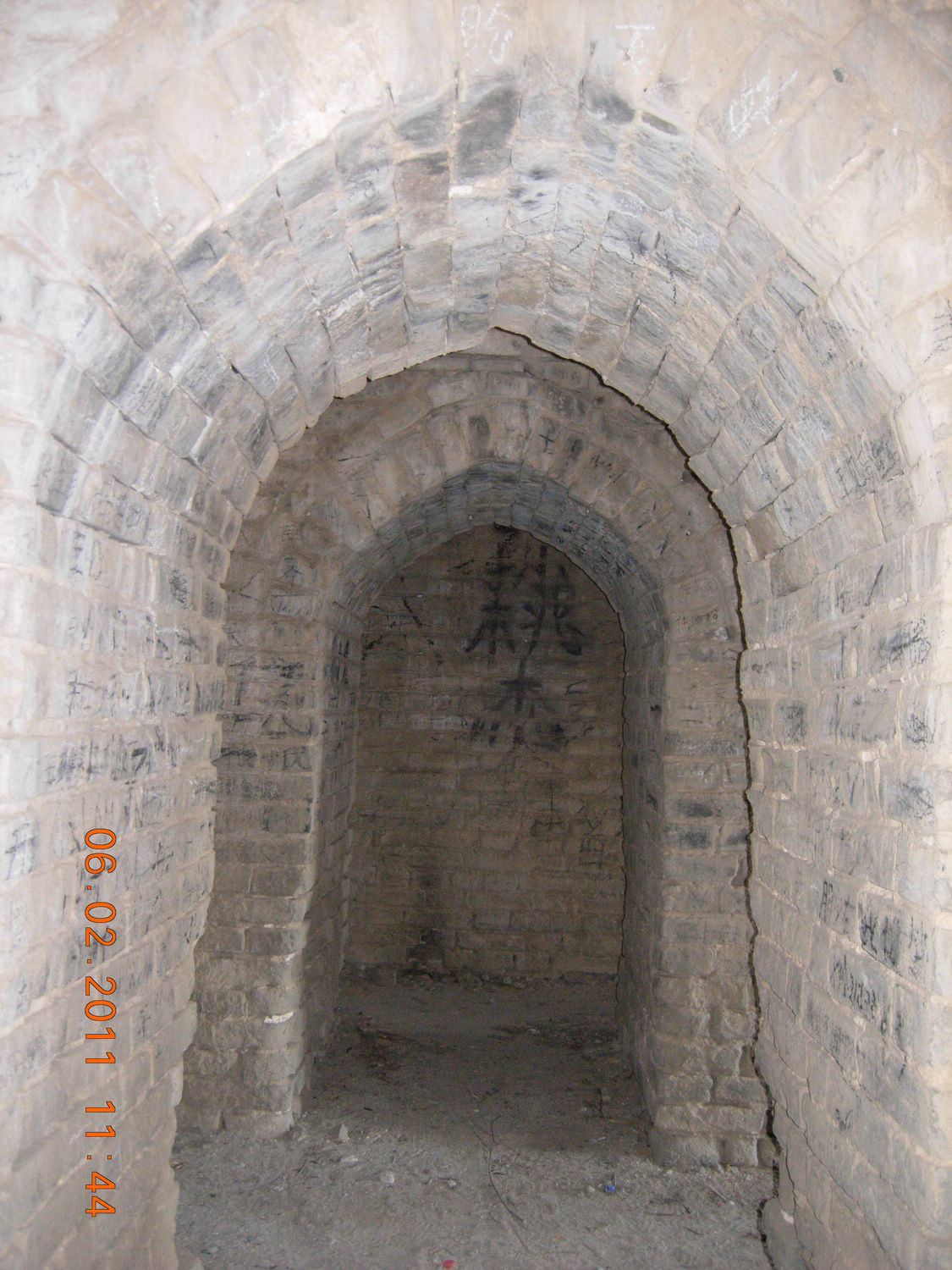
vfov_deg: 51.4
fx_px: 1320
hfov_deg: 39.7
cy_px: 635
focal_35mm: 36
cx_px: 476
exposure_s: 1/128
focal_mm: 7.5
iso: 200
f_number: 2.7
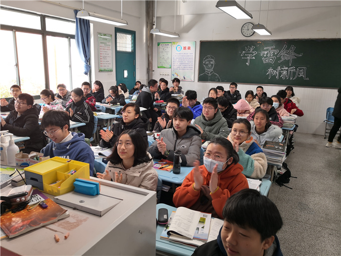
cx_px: 170
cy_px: 128
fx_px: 266
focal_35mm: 27
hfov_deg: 65.3
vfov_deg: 51.4
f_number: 1.6
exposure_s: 1/50
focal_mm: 3.95
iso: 80
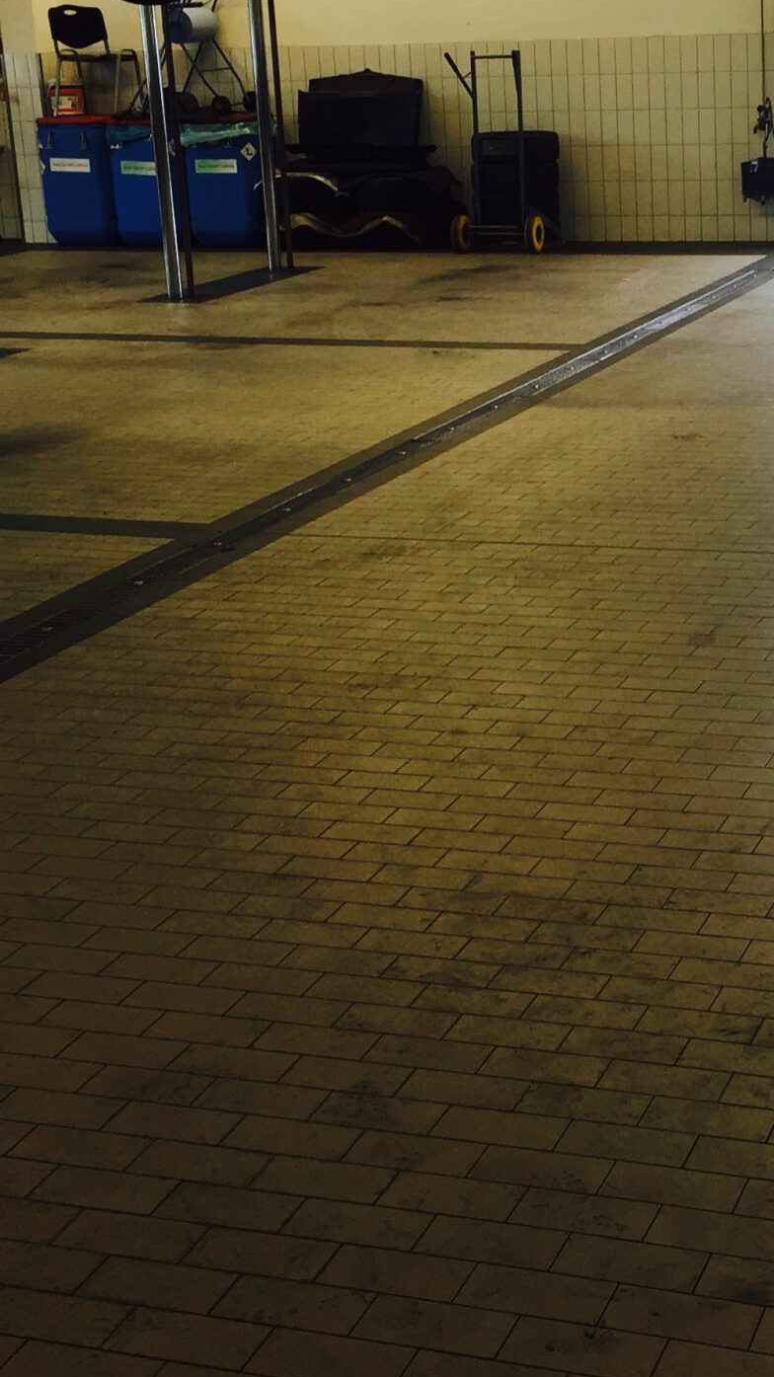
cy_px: 633
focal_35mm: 58
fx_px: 2118
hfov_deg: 20.5
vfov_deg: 36.0
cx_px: 632
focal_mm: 4.15
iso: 40
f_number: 2.2
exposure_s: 1/60
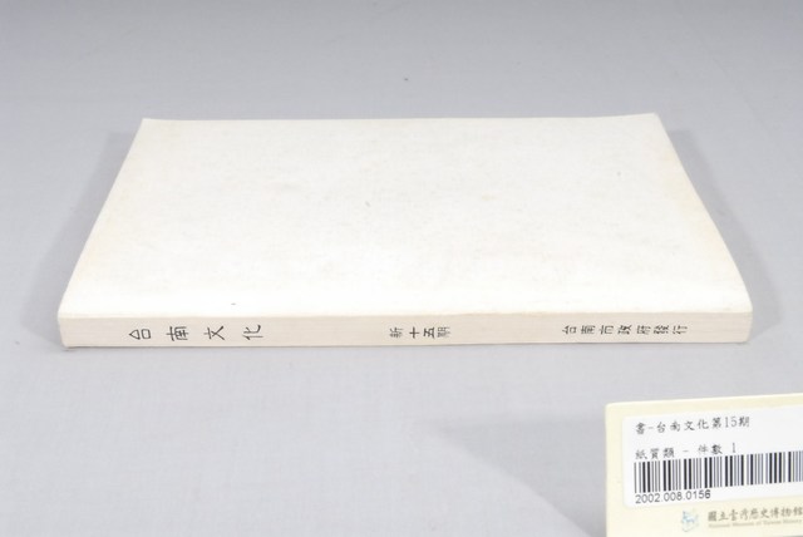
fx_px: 1340
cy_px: 268
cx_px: 402
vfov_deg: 22.7
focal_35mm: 60
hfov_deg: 33.4
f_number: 29
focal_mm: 40
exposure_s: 1/200
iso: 1600
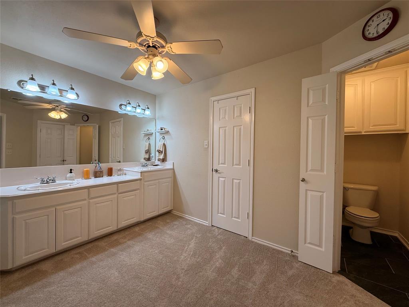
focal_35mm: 14
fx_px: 165
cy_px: 154
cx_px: 204
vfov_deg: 85.7
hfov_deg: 102.1
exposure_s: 1/120
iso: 80
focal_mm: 2.22
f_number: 2.2
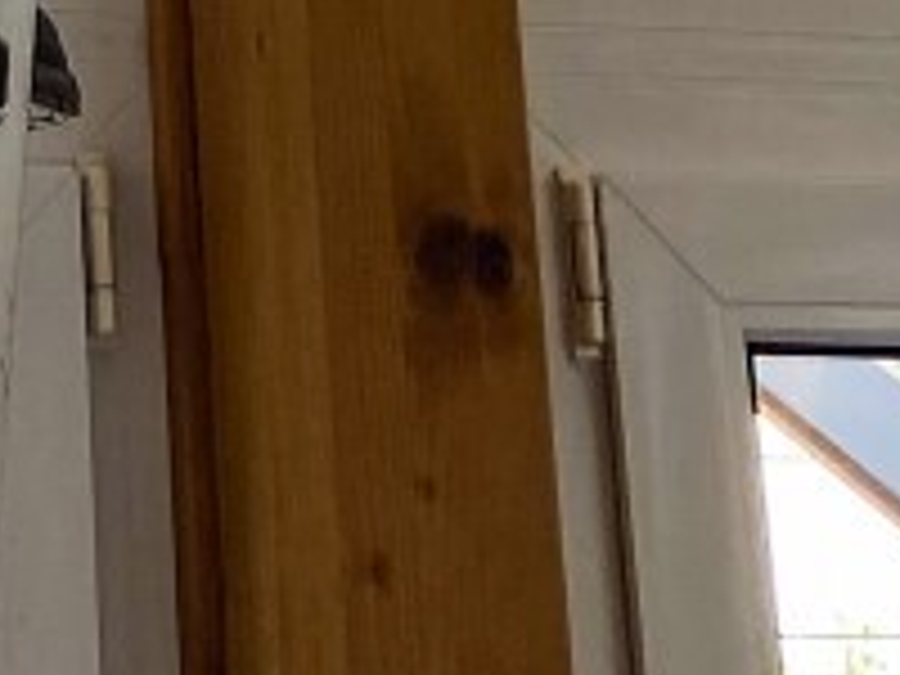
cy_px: -1611
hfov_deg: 10.4
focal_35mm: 187
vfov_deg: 6.8
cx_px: -266
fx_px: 4862
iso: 32
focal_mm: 4.25
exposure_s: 1/170
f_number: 1.8
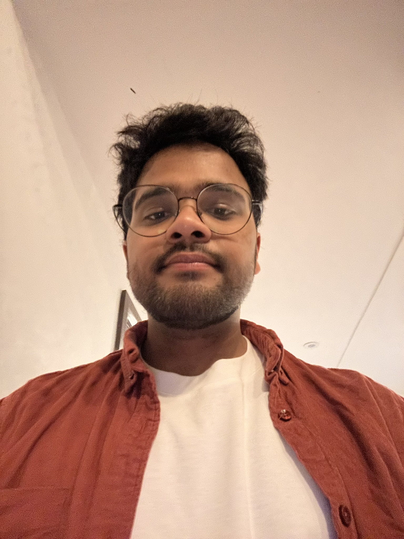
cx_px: 202
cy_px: 270
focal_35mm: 23
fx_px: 358
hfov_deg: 58.9
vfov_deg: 73.9
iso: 1000
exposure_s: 1/14
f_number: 1.9
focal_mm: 2.69
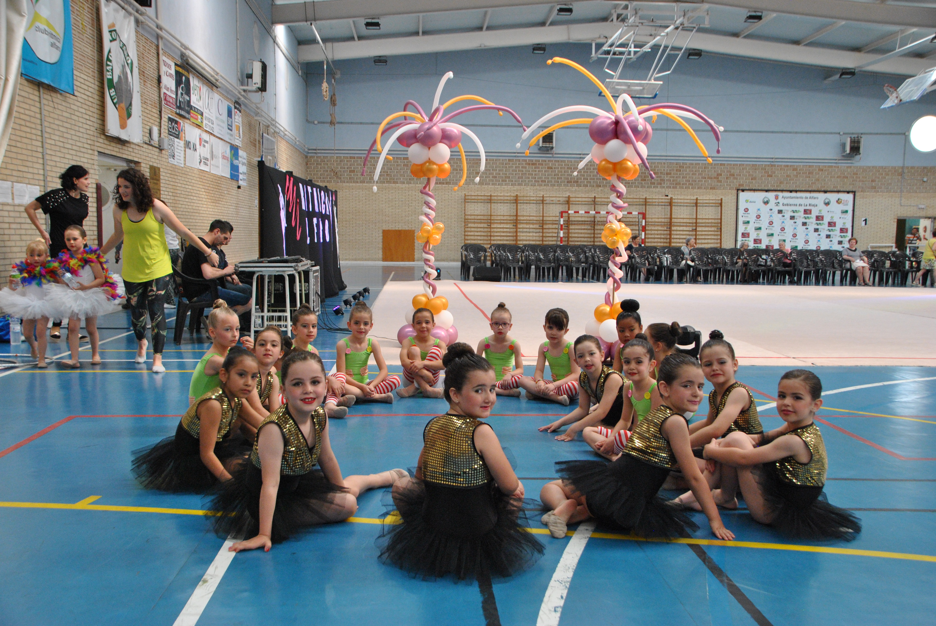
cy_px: 313
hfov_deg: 51.2
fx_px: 976
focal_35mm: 38
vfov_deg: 35.6
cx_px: 468
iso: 800
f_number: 5.6
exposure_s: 1/125
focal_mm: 25
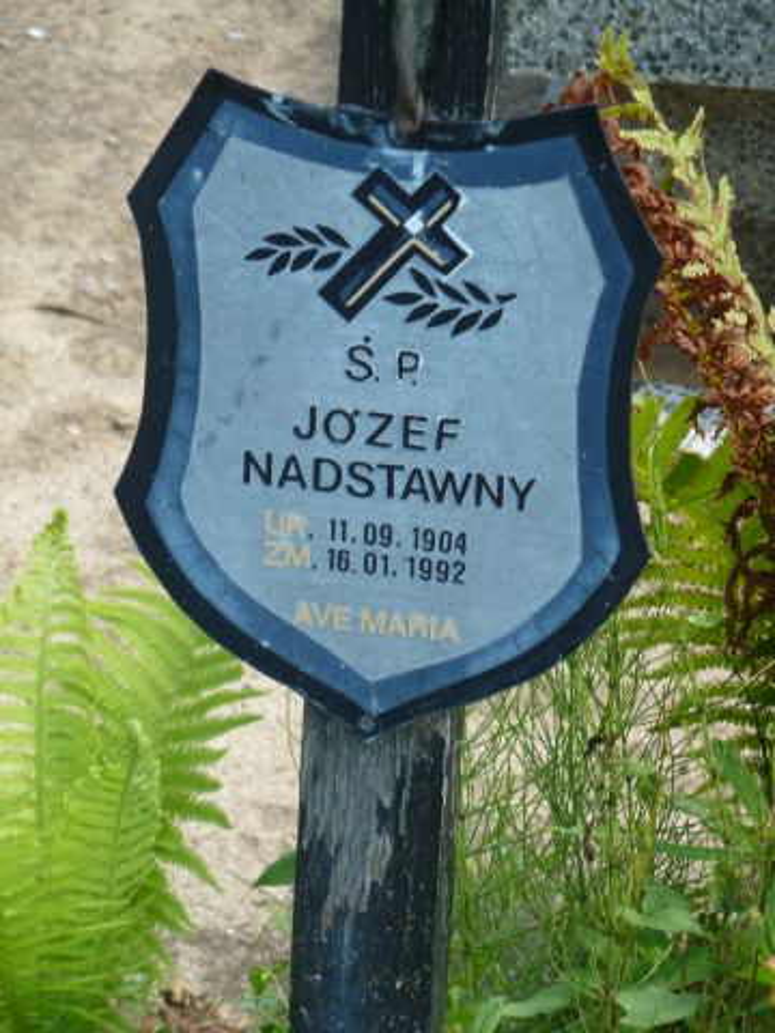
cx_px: 388
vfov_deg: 8.8
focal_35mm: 225
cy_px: 516
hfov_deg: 6.6
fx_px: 6717
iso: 160
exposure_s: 1/160
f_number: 4.6
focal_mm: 37
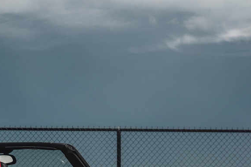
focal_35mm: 167
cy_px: 150
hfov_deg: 12.2
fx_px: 1164
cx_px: 9
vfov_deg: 8.2
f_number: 6.3
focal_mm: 50
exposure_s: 1/400
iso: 100
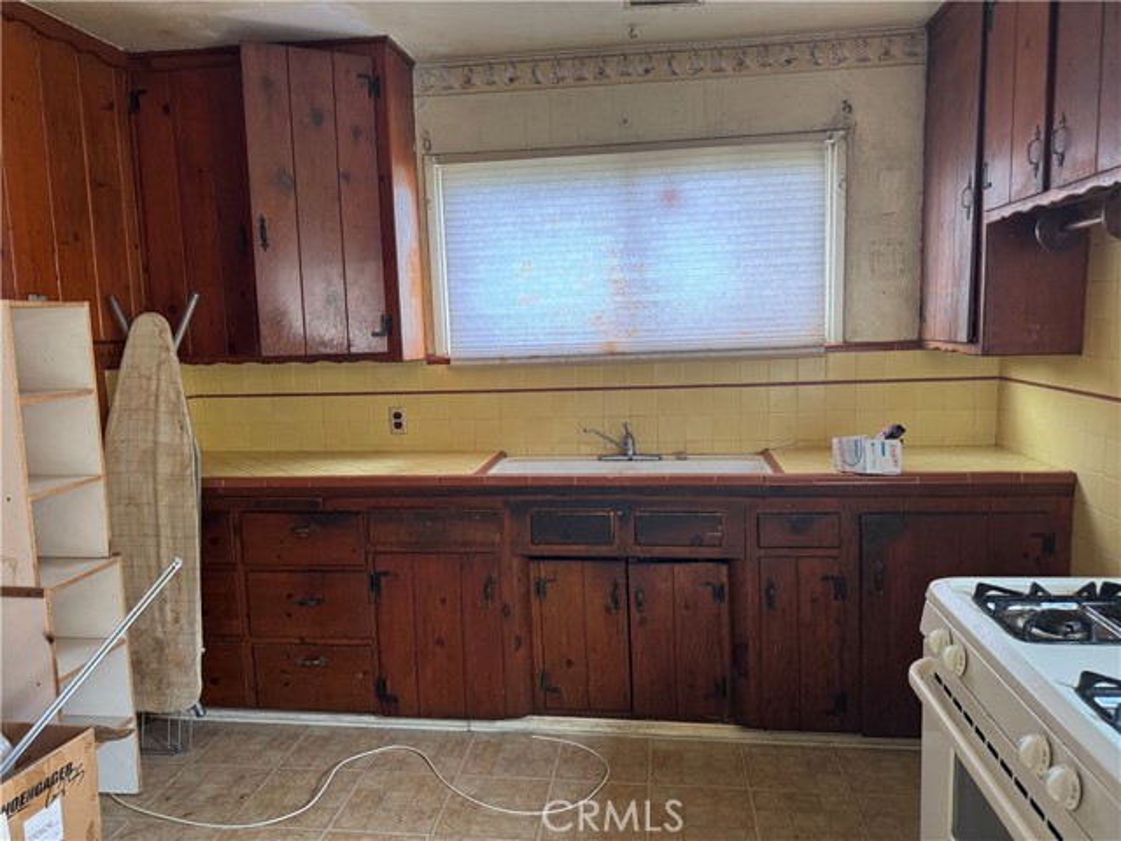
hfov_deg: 71.6
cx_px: 560
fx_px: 777
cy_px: 420
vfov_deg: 56.8
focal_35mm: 24
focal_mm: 6.76
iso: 200
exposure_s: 1/100
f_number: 1.78
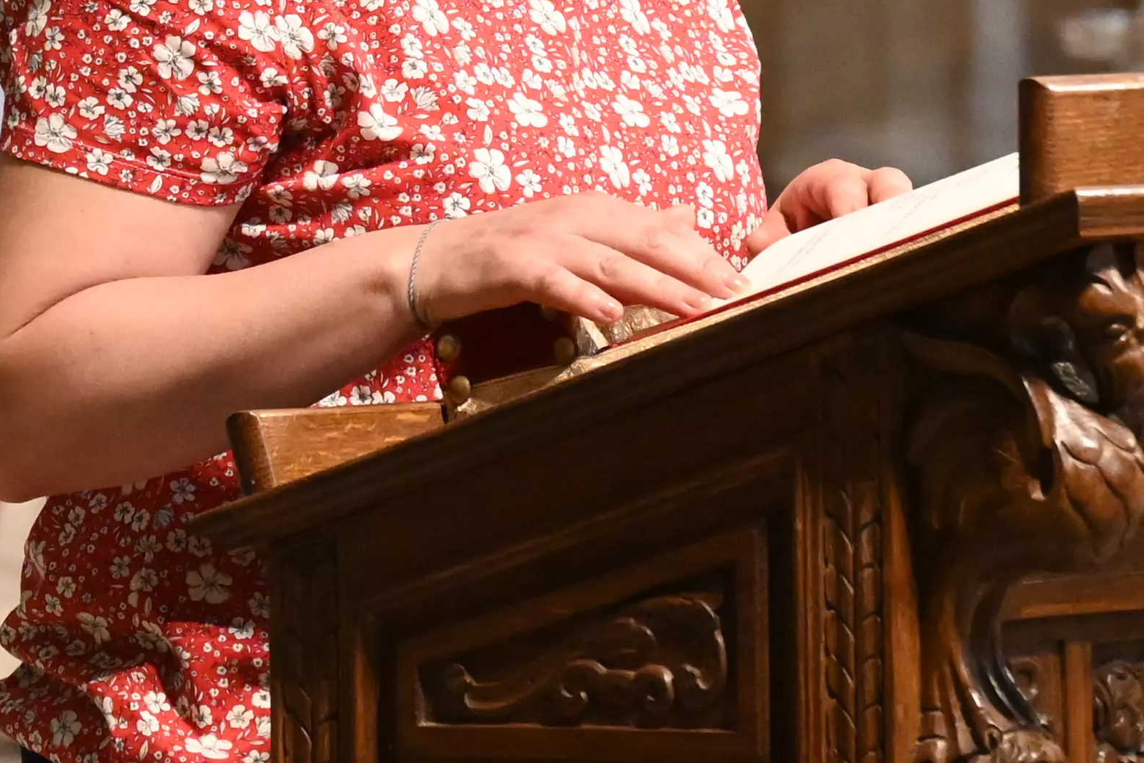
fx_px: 23607
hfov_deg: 2.8
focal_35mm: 743
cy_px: -253
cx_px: 213
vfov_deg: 1.8
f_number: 5.3
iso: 3200
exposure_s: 1/80
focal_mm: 140
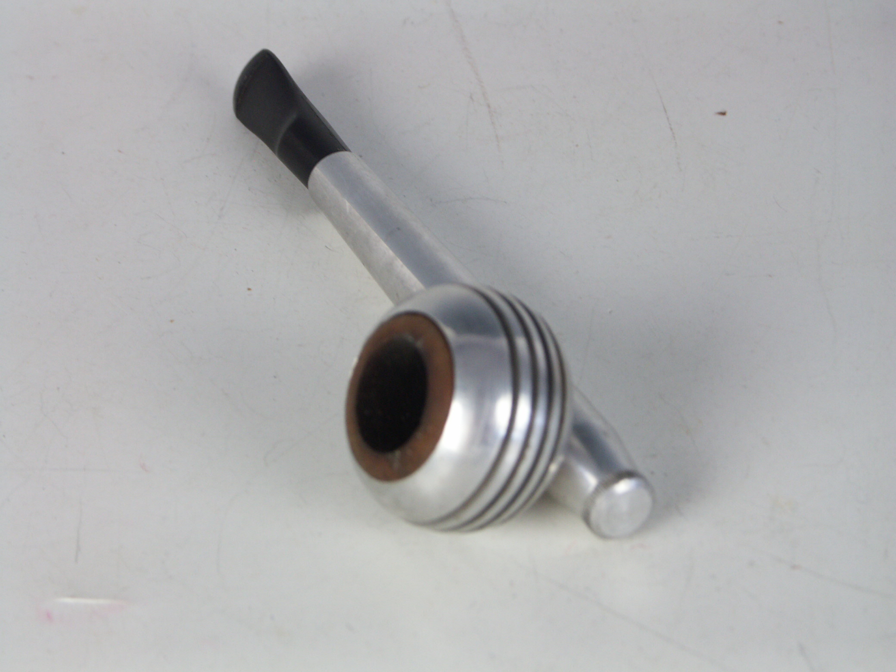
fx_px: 2873
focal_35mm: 111
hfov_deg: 17.7
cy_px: 336
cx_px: 448
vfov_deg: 13.3
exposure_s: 1/30
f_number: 4.5
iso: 100
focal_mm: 28.3
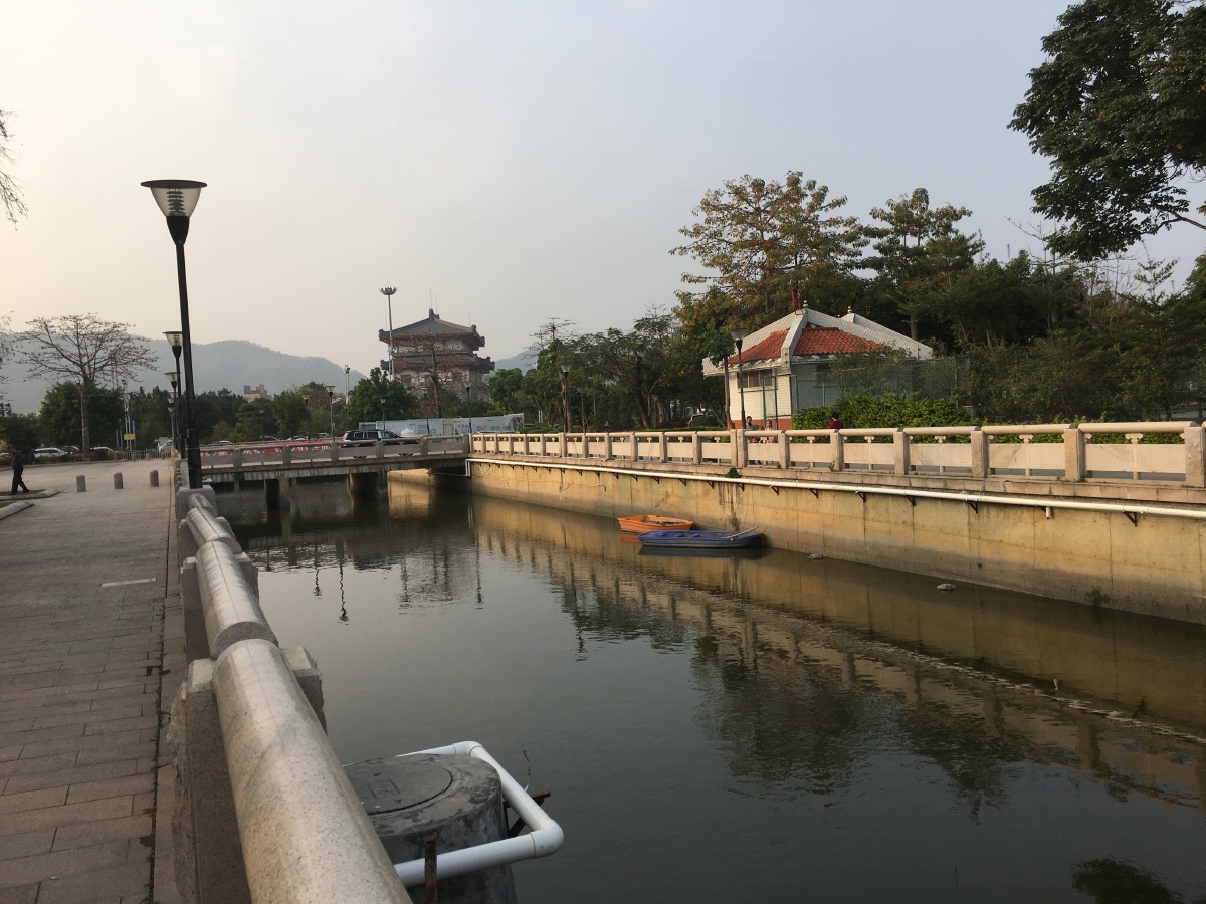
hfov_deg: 61.7
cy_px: 452
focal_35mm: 29
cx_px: 603
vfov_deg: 48.2
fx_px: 1010
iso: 25
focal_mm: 4.15
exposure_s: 1/962
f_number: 2.2
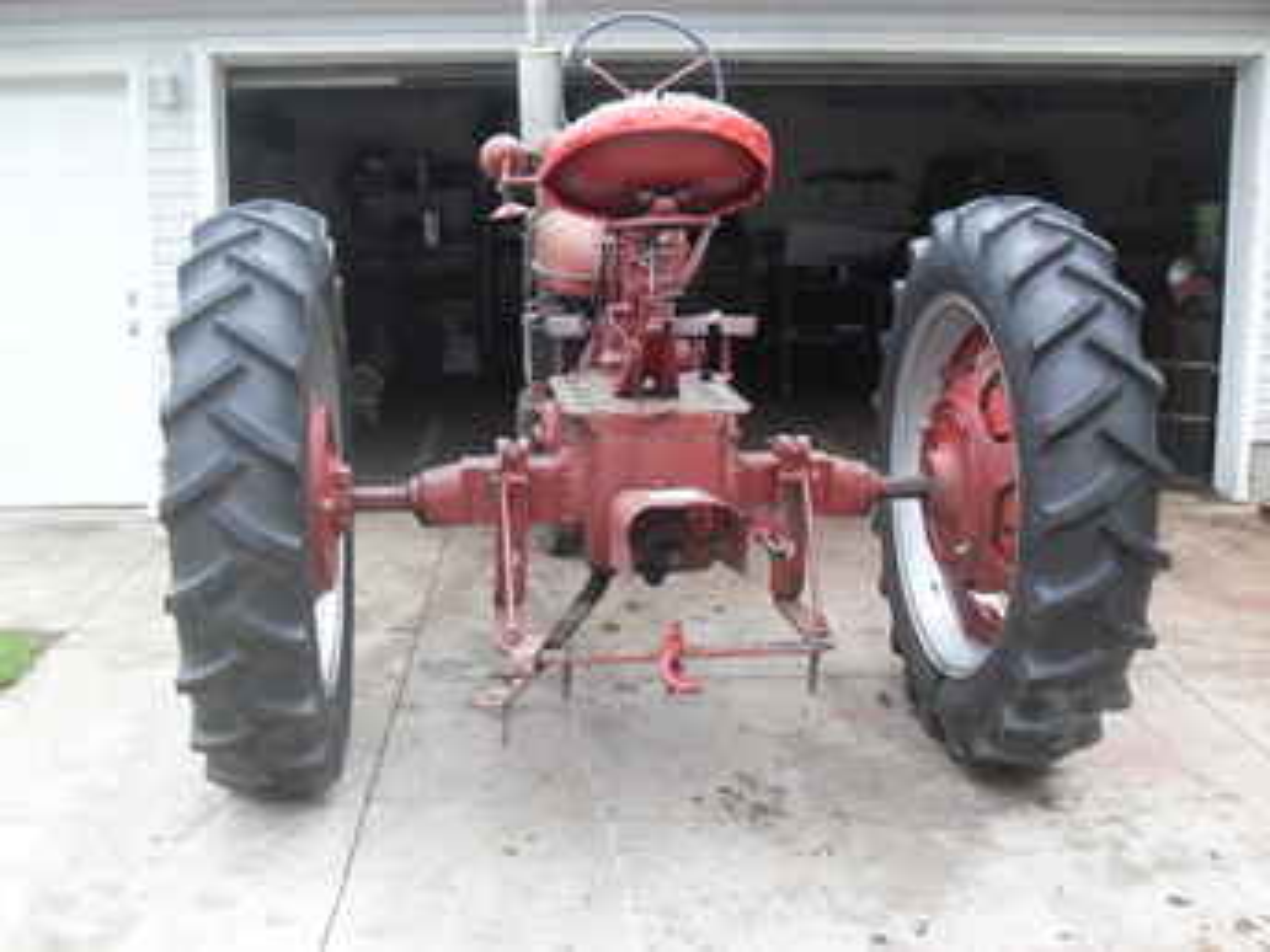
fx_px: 1357
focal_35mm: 37
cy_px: 476
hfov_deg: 50.1
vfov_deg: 38.7
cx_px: 635
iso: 80
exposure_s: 1/125
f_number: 2.8
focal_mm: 6.3
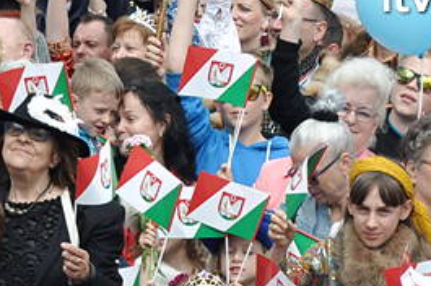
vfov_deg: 2.7
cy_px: 401
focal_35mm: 506
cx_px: -42
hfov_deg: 4.1
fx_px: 6046
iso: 1250
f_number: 9
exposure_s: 1/2000
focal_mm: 105
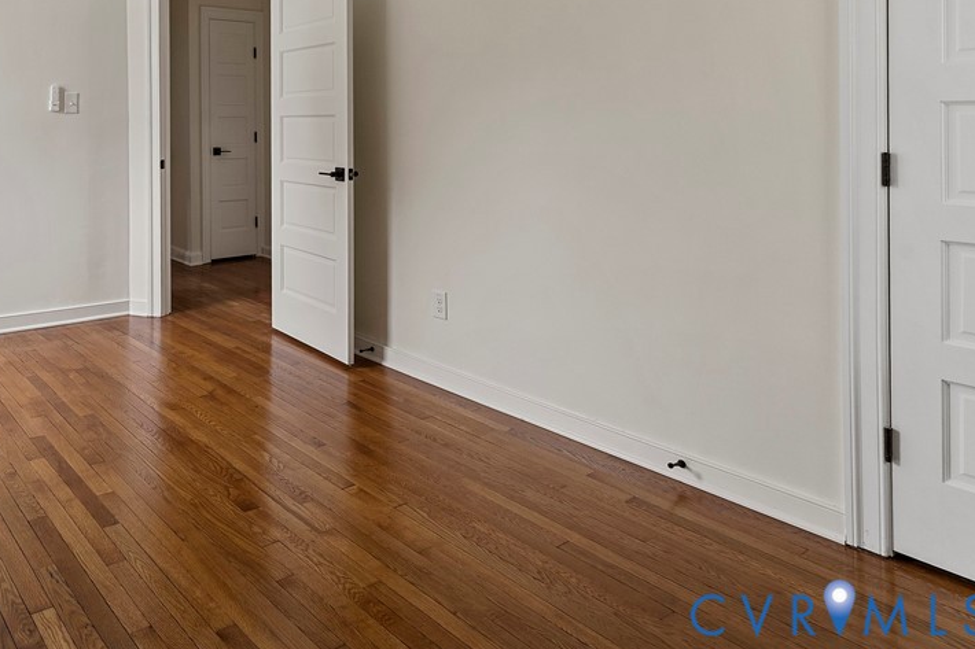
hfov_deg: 65.2
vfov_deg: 47.6
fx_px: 704
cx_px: 243
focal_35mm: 26
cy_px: 158
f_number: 8
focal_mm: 17
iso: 640
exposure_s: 1/15
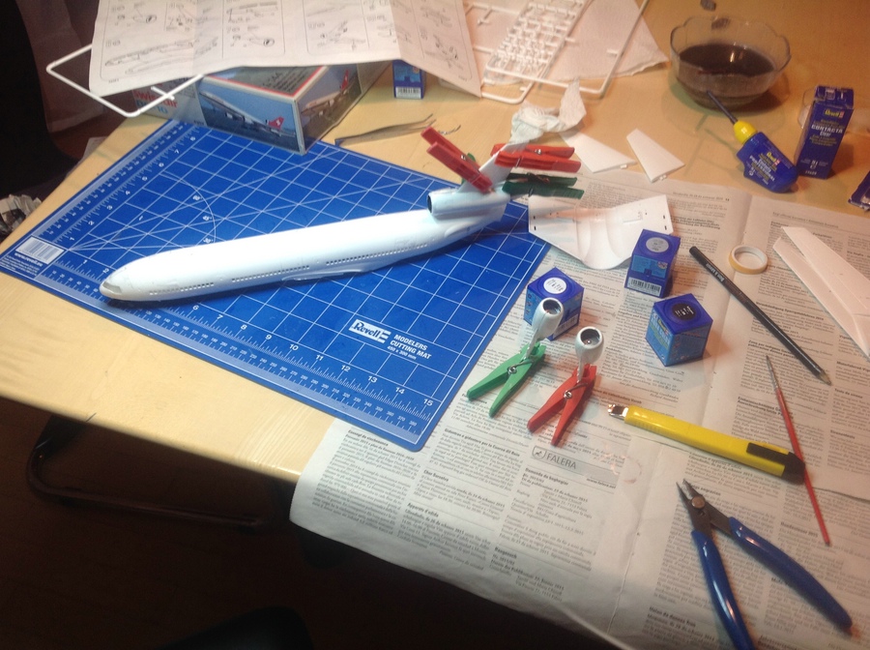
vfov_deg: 40.6
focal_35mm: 35
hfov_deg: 52.7
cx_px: 435
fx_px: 878
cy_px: 325
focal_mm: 4.28
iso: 50
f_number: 2.4
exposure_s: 1/20
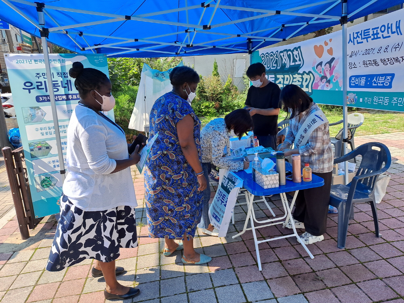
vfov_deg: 54.9
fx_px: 292
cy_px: 152
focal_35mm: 25
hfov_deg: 69.4
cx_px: 202
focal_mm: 4.6
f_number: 2
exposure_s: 1/503
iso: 32
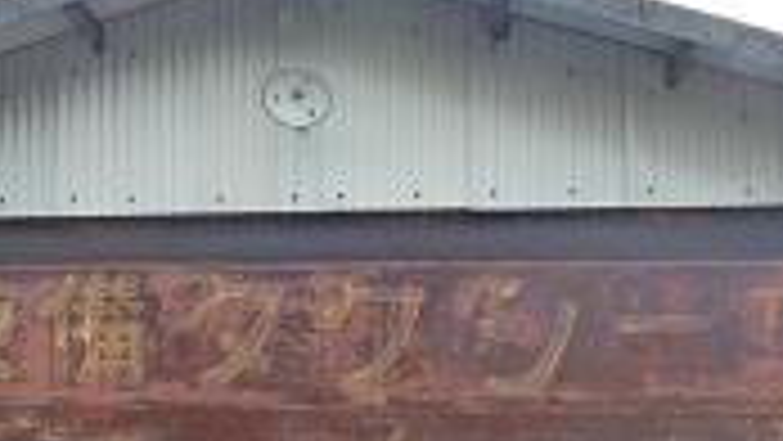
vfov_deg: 18.3
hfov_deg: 32.3
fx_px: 1350
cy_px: 392
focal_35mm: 65
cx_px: 315
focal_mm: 4.3
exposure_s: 1/160
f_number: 4
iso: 160
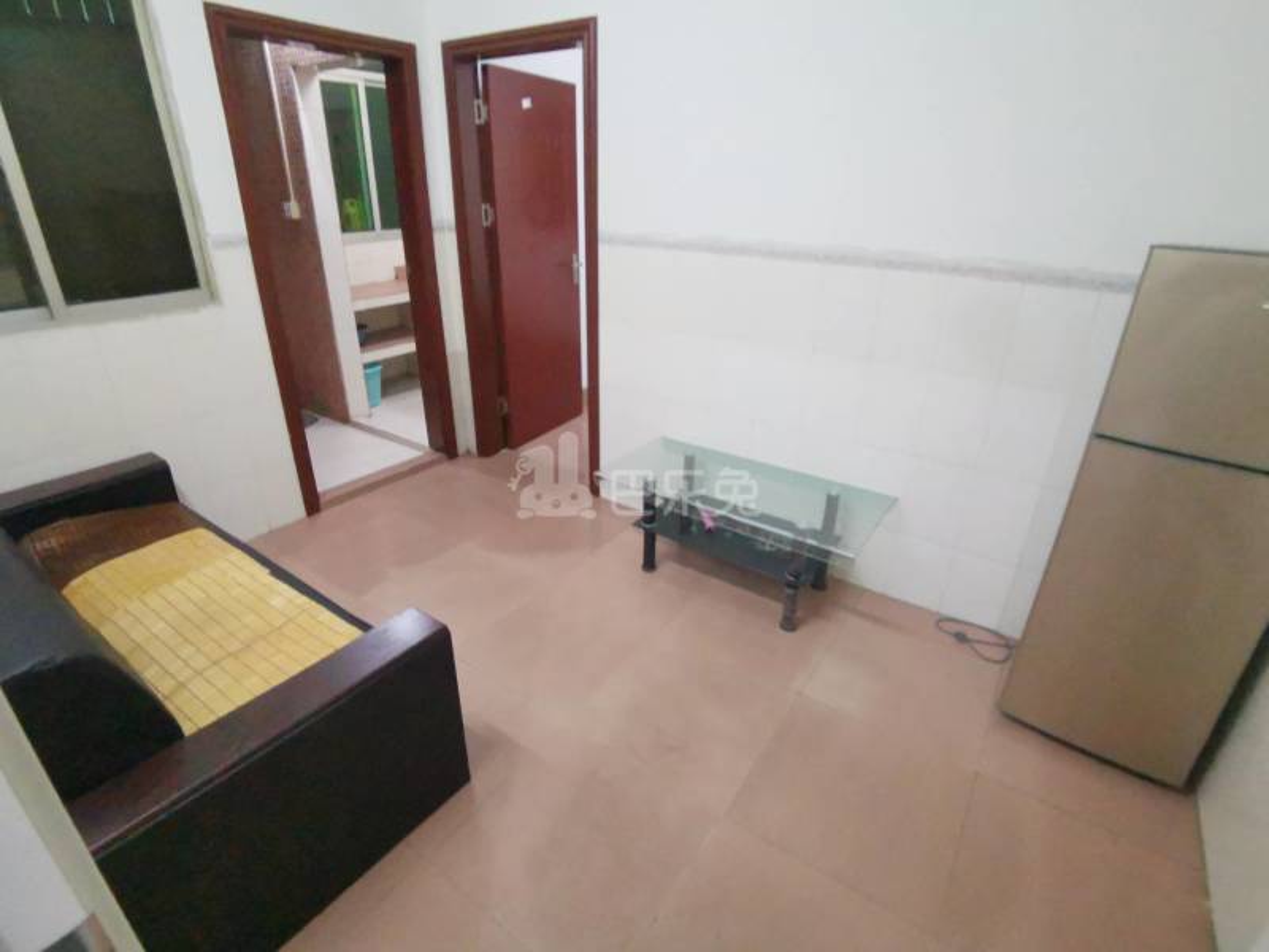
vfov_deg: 74.7
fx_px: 623
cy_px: 476
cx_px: 634
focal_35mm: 17
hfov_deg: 91.0
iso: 1000
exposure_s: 1/25
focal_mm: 2.26
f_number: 2.2
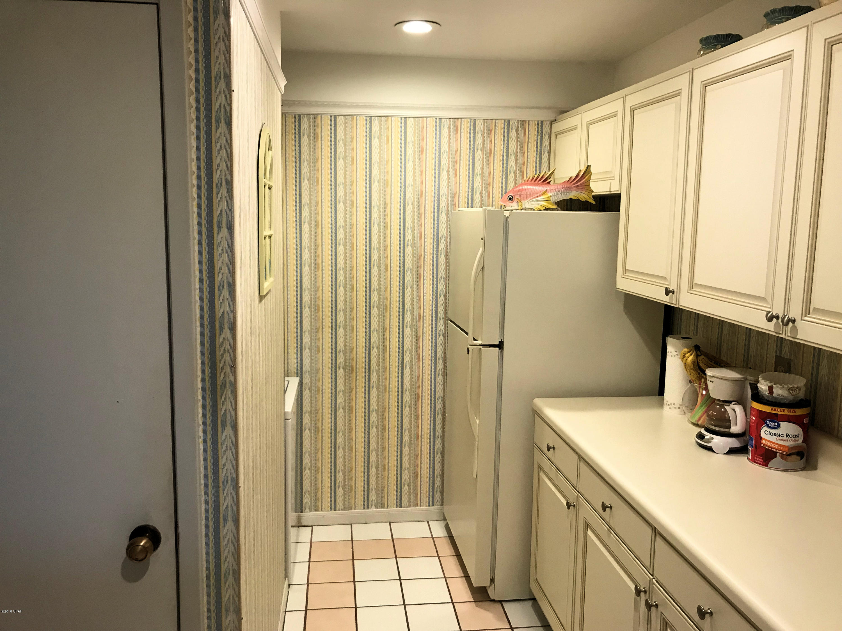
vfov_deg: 49.7
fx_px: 681
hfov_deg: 63.4
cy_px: 316
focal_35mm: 28
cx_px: 421
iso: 40
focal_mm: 3.99
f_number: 1.8
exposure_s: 1/30
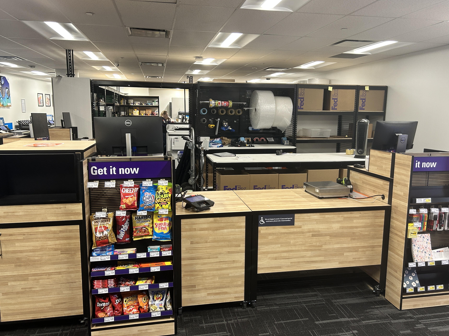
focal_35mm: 28
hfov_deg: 63.4
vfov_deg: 49.7
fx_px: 363
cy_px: 163
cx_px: 230
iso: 125
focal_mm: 5.7
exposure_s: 1/81
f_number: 1.5
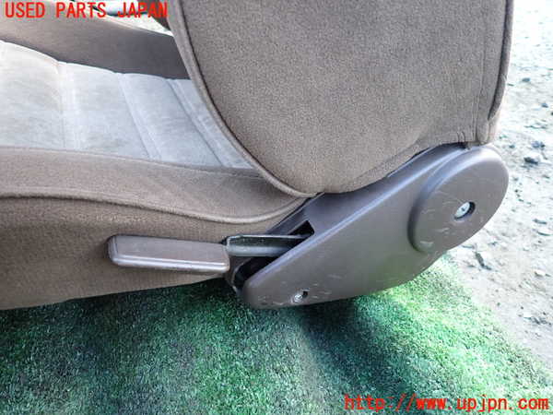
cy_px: 208
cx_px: 276
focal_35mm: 25
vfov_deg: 54.9
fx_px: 399
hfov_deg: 69.4
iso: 200
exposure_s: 1/60
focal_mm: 4.5
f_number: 2
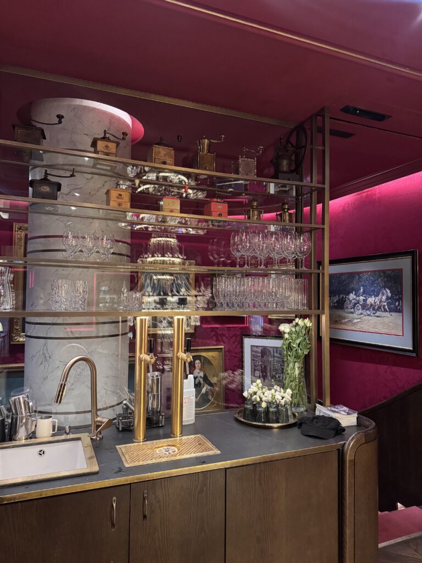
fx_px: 390
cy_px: 282
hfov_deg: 56.8
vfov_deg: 71.6
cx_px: 211
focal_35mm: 24
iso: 800
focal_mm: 6.76
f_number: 1.78
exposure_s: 1/41
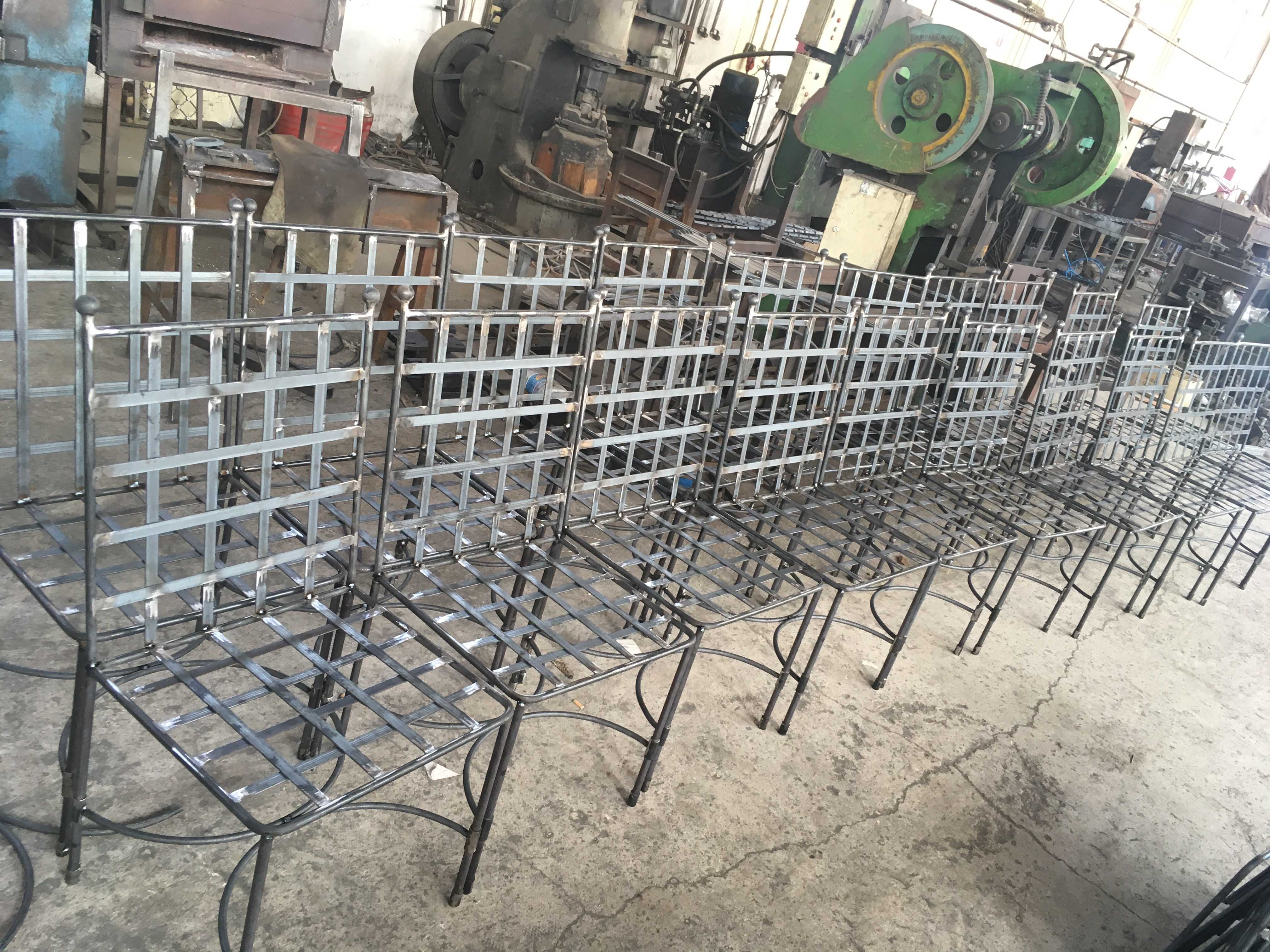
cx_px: 635
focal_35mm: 29
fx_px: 1064
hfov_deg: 61.7
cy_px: 476
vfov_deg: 48.2
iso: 40
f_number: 2.2
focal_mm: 4.15
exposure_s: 1/33
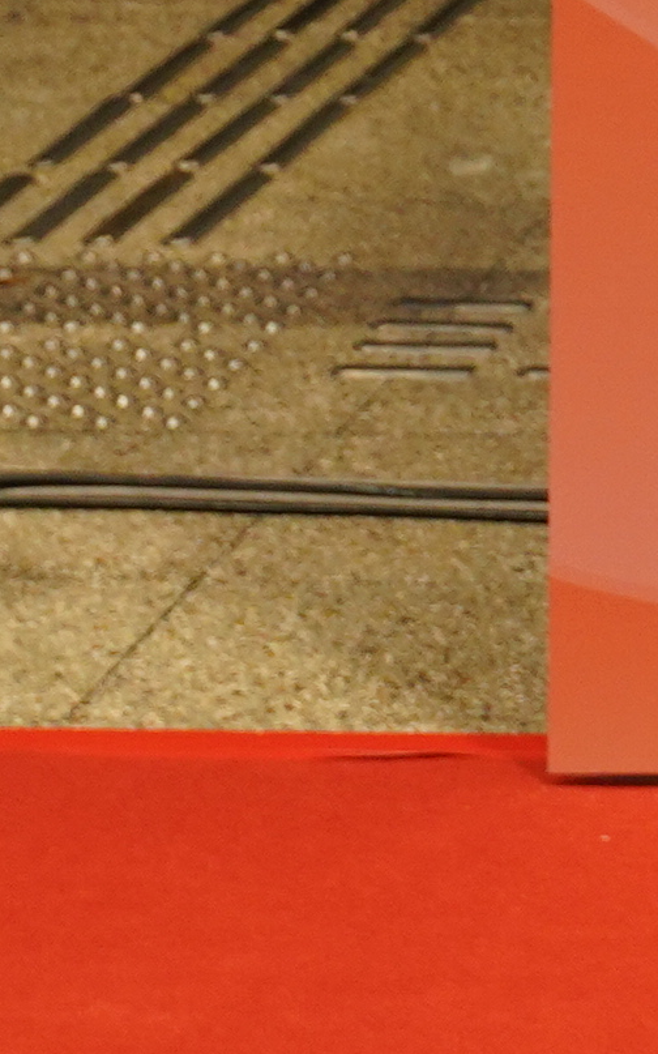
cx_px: 1984
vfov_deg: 9.3
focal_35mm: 216
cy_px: -844
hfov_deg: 5.7
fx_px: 6201
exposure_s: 1/160
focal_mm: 24
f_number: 4.5
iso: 640
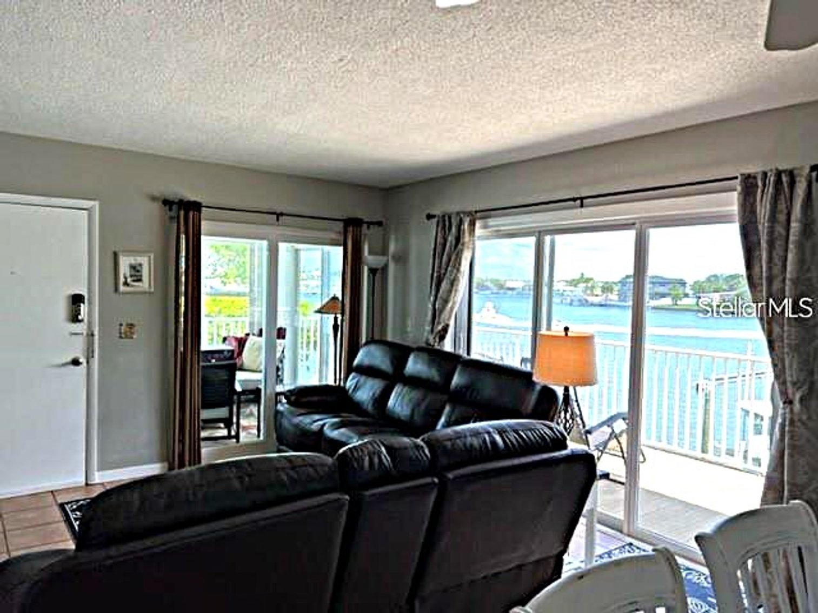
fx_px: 614
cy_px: 306
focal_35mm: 26
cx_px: 409
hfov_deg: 67.3
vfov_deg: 53.1
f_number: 1.5
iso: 40
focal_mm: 5.7
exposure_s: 1/195
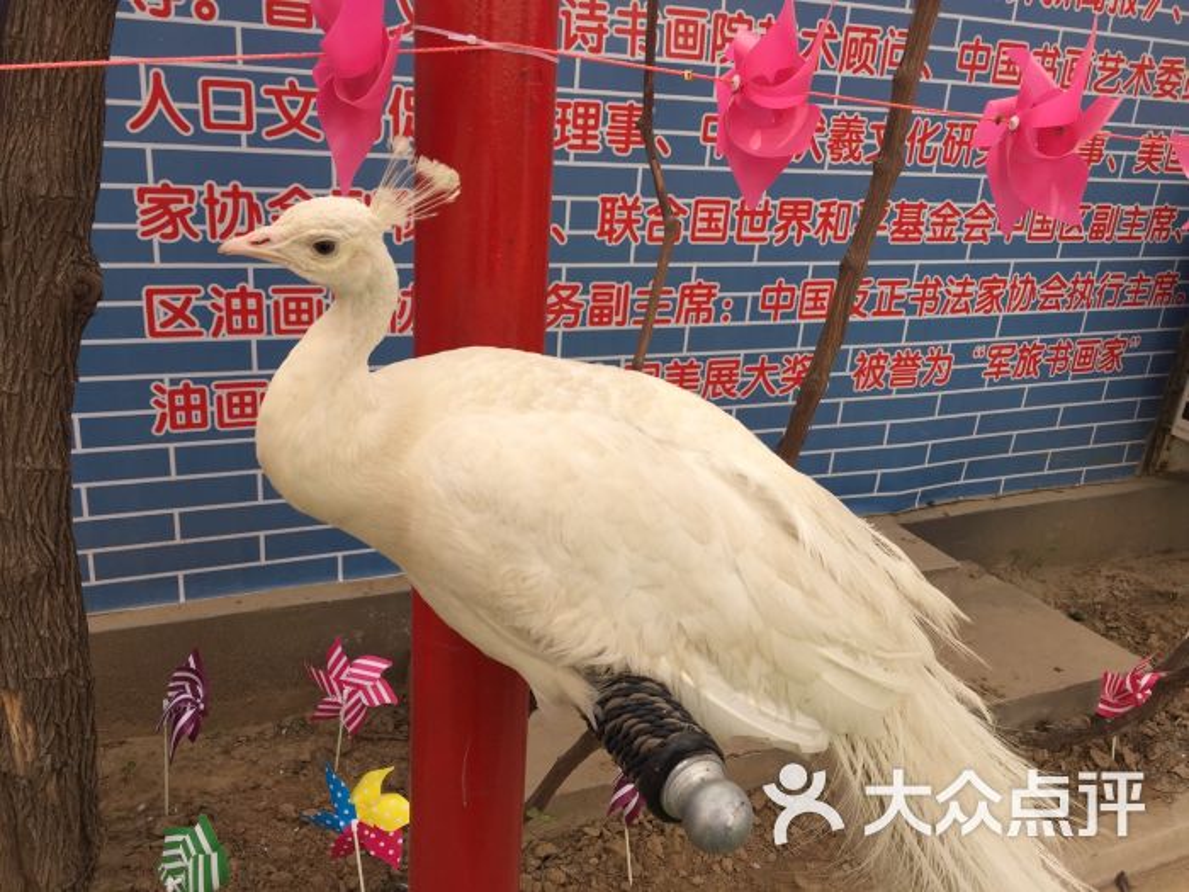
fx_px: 996
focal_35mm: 29
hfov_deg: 61.7
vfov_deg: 48.2
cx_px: 594
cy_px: 446
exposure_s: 1/824
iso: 32
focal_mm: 4.15
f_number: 2.2
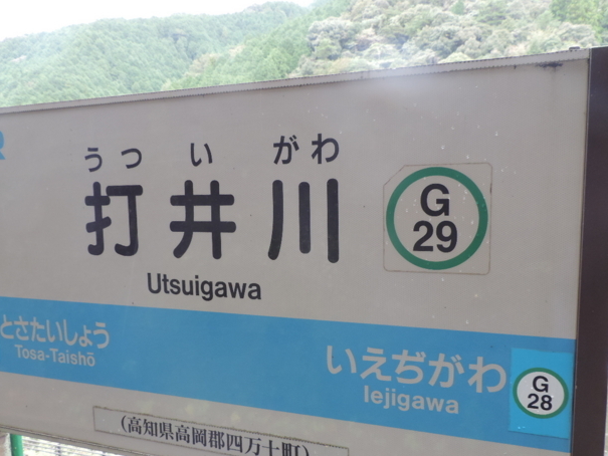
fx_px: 650
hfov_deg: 50.1
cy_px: 281
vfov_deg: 38.5
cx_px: 295
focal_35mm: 37
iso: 180
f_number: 3.1
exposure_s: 1/30
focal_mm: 4.9
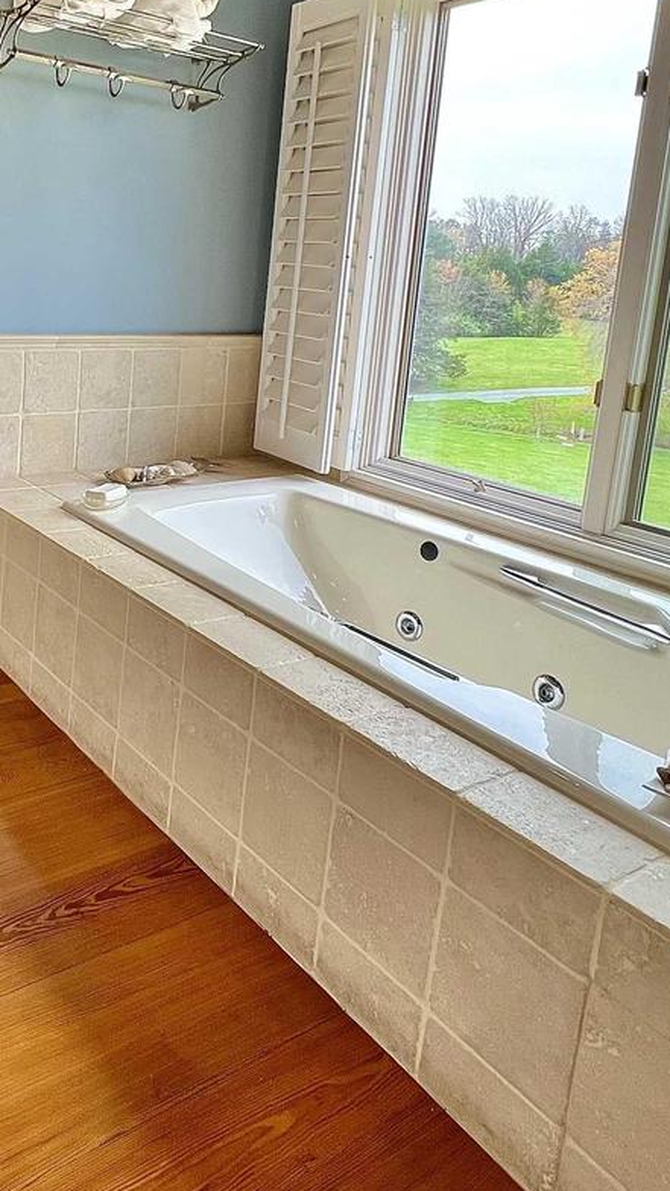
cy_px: 387
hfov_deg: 41.6
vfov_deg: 69.6
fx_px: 821
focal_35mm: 26
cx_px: 97
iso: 32
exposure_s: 1/145
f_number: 1.8
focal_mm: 1.57
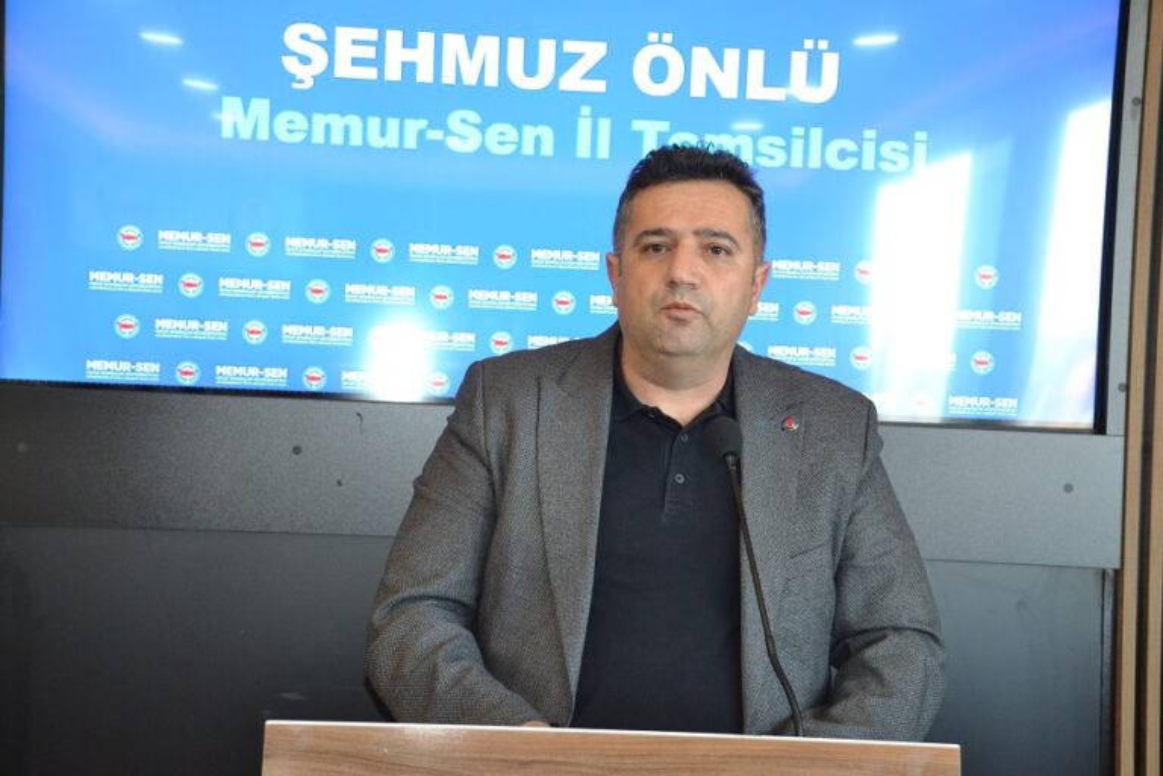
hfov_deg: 27.0
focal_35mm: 75
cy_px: 388
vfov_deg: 18.2
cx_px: 582
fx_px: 2423
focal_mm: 50
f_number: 4.8
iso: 1400
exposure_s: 1/60
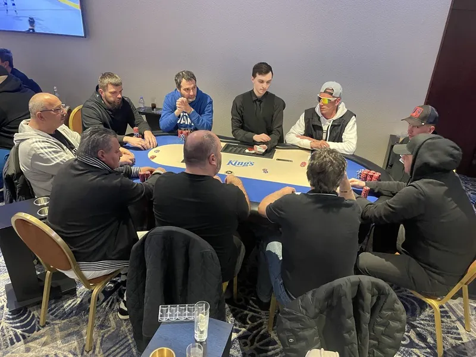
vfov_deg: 53.1
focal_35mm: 26
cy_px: 178
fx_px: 358
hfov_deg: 67.3
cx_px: 238
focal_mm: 4.2
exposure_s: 1/37
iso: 640
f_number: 1.6
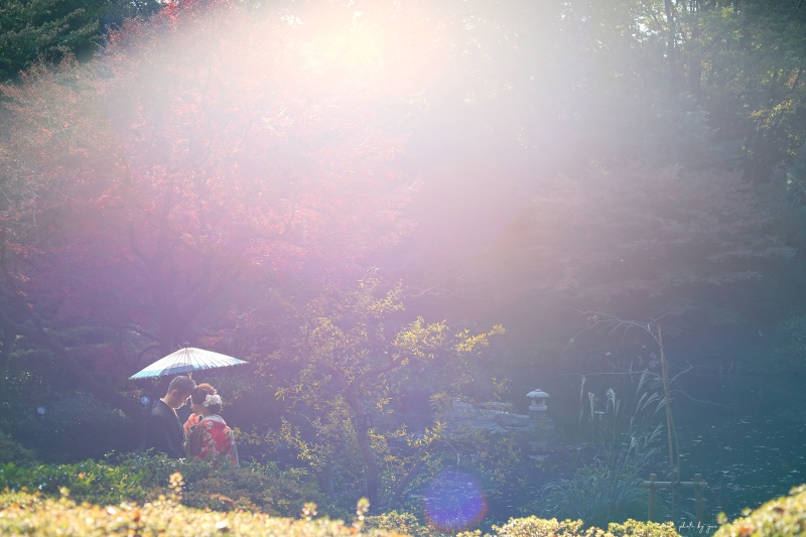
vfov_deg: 27.0
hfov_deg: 39.6
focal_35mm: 50
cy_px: 268
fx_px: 1119
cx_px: 403
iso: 50
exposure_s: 1/160
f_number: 4
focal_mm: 50
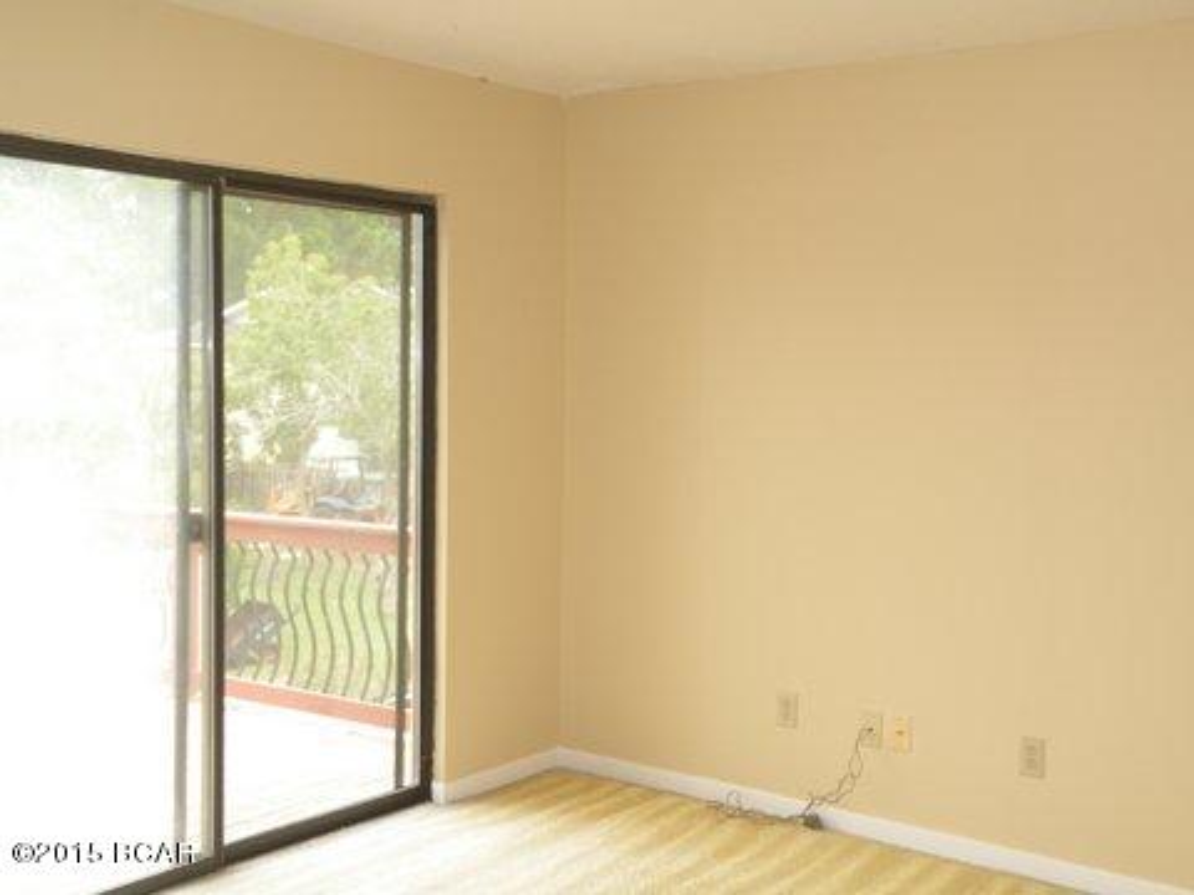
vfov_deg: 34.3
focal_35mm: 42
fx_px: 1449
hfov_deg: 44.8
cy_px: 448
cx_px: 597
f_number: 3.2
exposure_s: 1/52
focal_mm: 7.4
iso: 94
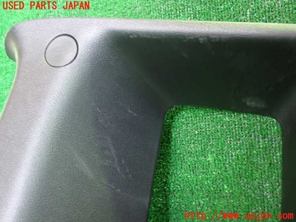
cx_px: 148
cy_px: 111
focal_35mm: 44
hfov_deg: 42.9
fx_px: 376
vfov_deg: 32.9
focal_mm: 7.84
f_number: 2.9
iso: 800
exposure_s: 1/10
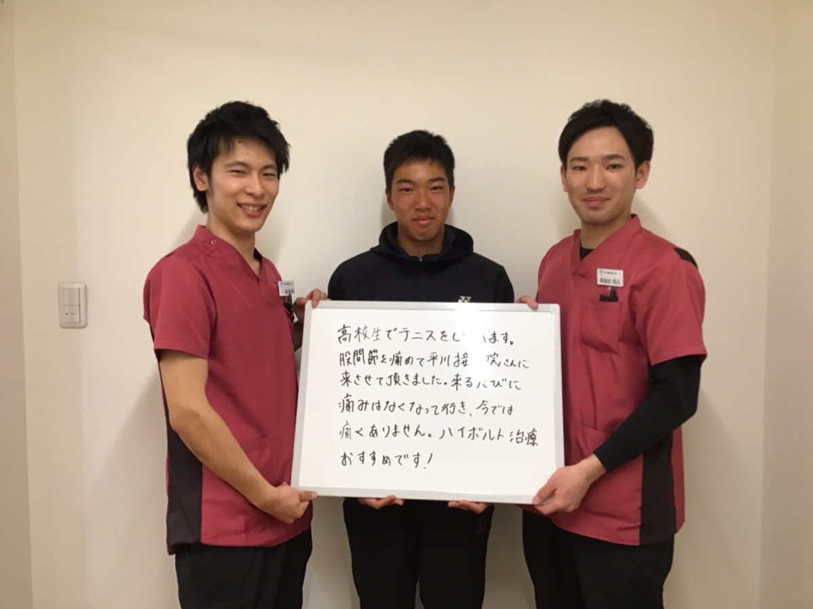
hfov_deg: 58.4
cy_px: 304
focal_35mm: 31
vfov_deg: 45.4
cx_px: 406
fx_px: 728
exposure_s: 1/30
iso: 80
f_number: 2.4
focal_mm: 3.3
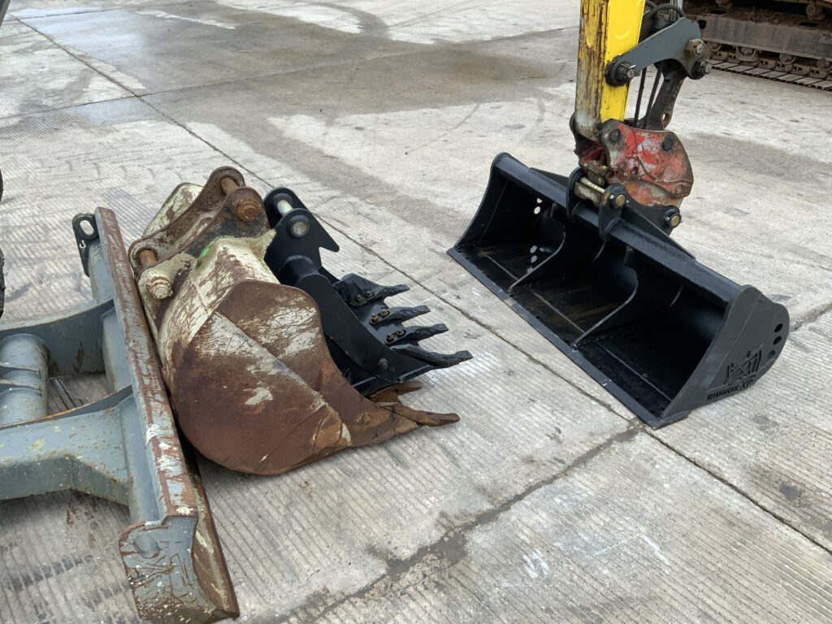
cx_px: 416
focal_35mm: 29
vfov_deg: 48.2
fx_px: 697
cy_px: 312
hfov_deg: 61.7
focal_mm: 3
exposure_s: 1/134
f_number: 1.8
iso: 16
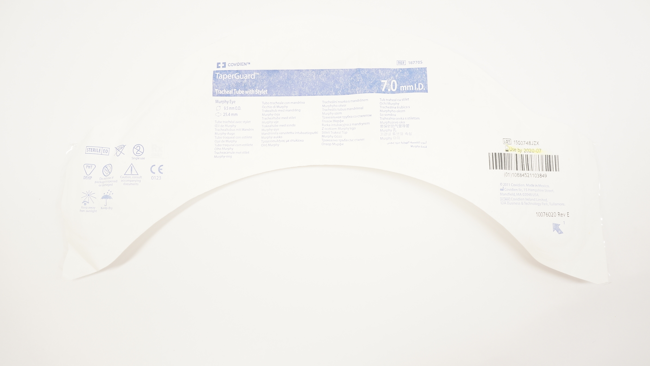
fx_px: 500
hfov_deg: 66.1
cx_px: 329
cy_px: 155
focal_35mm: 29
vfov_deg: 40.1
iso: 400
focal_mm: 18
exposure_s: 1/80
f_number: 5
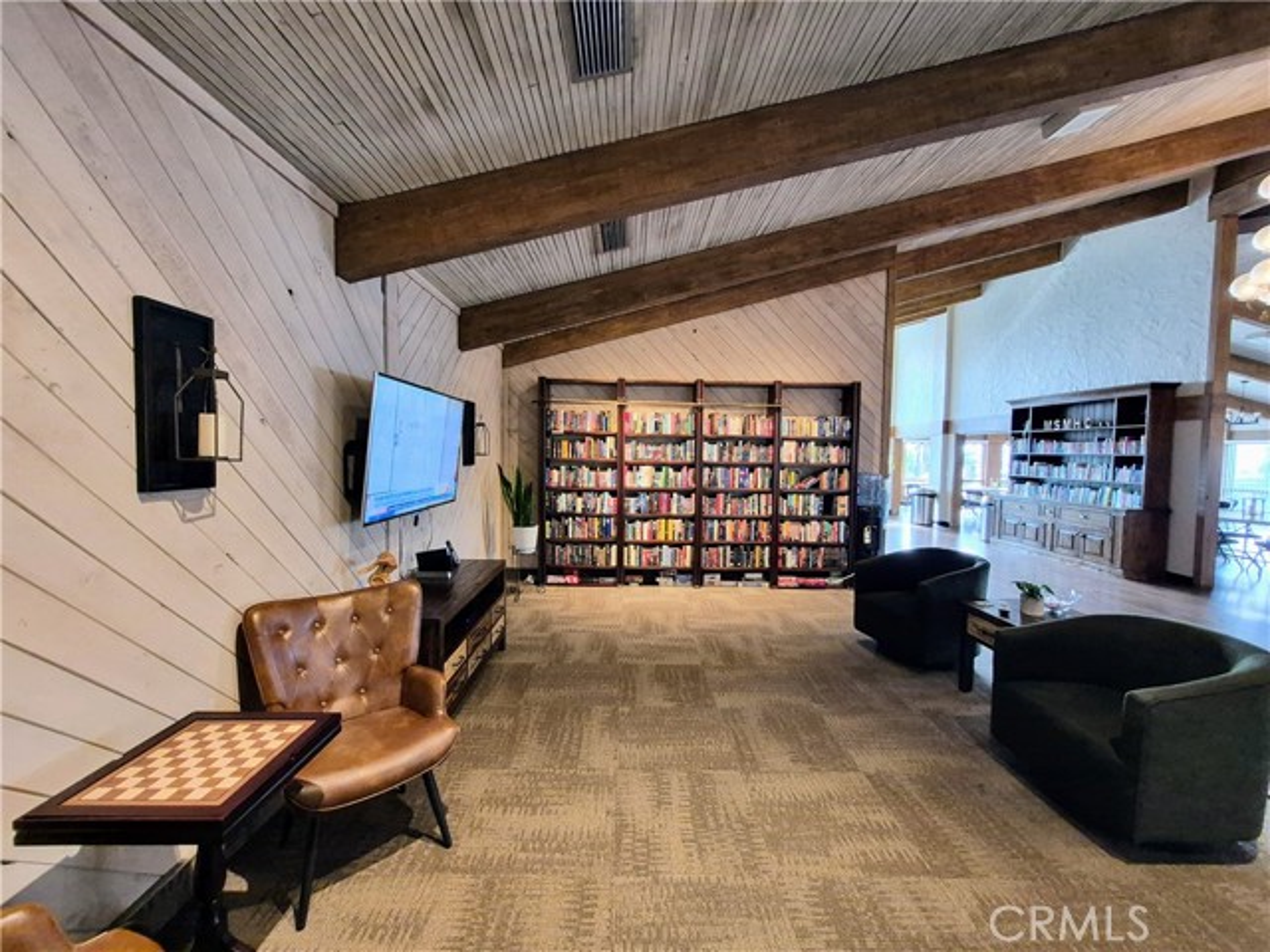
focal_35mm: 13
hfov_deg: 106.2
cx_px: 635
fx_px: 477
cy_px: 476
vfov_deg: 89.9
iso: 800
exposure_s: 1/60
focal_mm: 1.74
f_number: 2.2
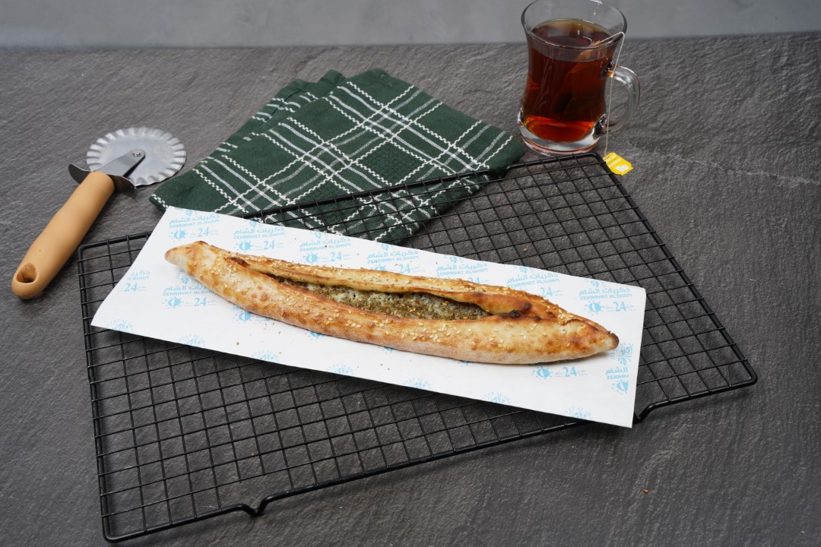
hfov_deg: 44.5
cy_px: 274
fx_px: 1003
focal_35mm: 44
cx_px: 410
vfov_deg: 30.5
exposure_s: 1/100
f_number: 11
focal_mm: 44
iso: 160
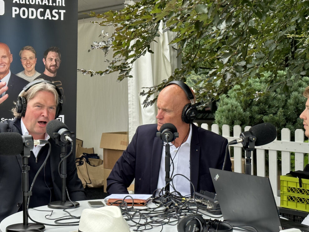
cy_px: 137
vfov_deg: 23.6
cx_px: 130
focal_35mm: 62
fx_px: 553
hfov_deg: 31.1
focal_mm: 6.86
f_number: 1.78
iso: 64
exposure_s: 1/359
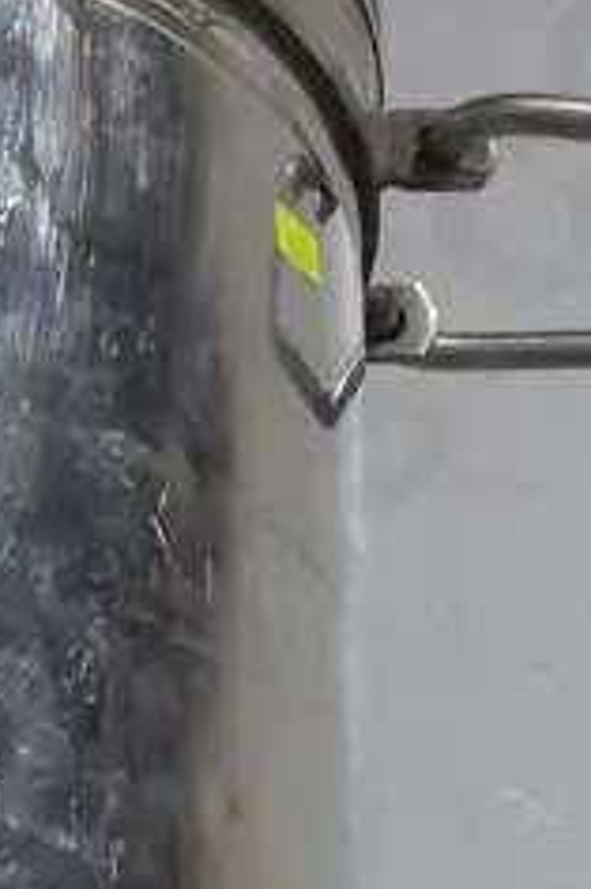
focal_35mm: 190
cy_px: 1175
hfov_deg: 7.1
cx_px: -205
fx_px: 4685
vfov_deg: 10.6
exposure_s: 1/60
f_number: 4.6
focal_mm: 21
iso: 800
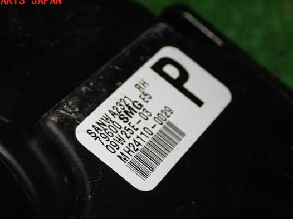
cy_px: 119
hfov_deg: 24.1
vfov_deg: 18.2
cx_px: 128
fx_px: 685
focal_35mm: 81
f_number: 3.9
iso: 500
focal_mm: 12.73
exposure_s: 1/60
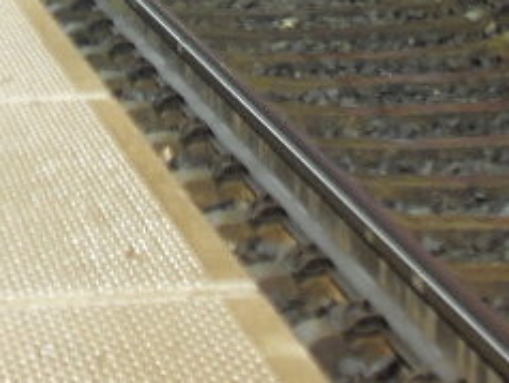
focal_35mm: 215
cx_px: 648
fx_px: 3165
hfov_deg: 9.1
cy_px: -396
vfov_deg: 6.7
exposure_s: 4
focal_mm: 8.4
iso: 80
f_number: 3.4
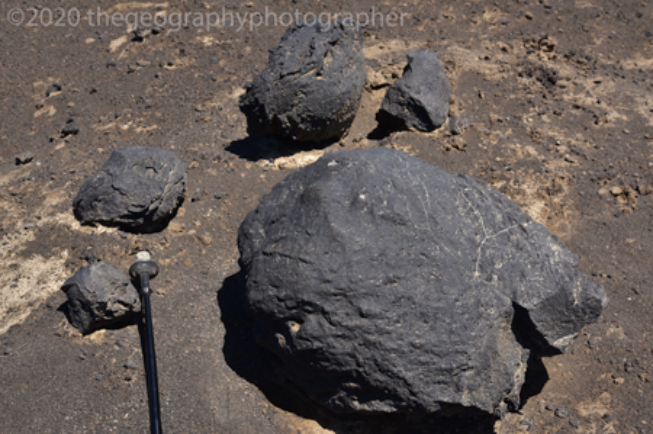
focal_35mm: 55
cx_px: 326
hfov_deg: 36.3
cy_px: 217
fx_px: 997
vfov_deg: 24.6
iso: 100
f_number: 11
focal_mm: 55
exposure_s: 1/100
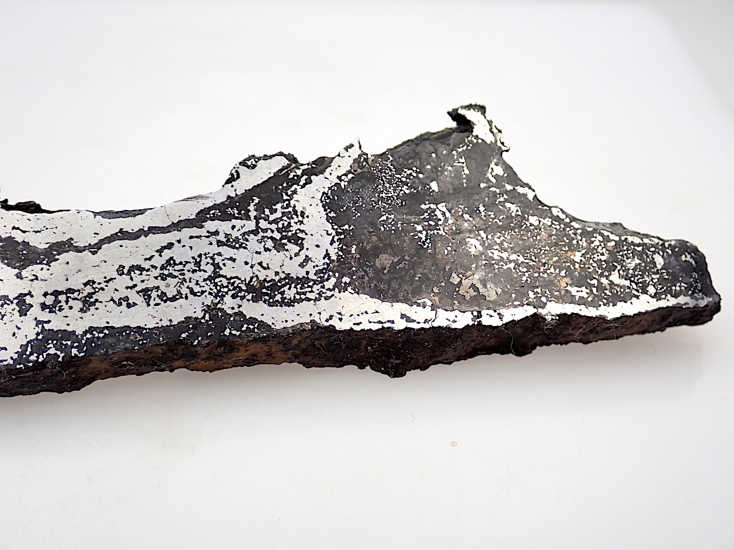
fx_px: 1060
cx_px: 367
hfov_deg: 38.2
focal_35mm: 50
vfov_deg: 29.1
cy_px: 275
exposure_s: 1/160
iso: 100
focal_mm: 9.01
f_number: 3.2
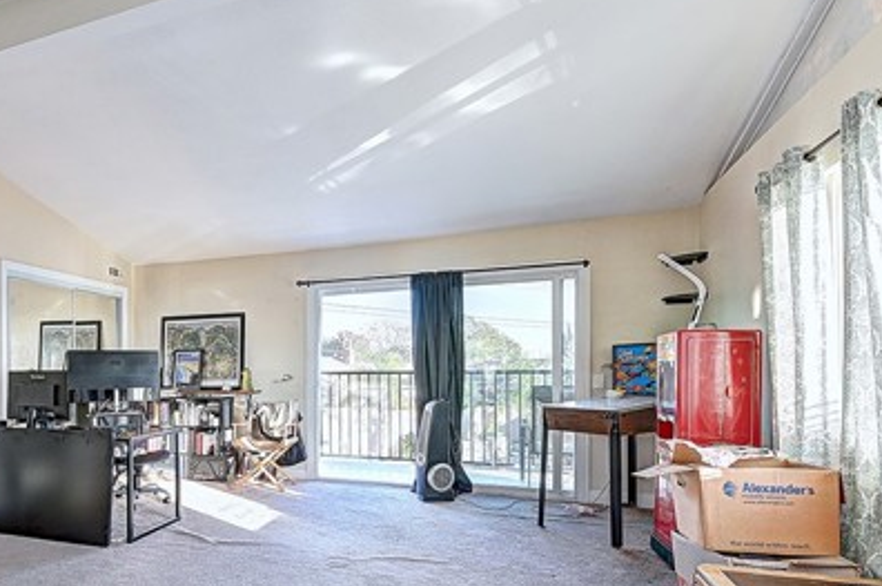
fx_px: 514
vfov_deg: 58.6
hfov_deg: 78.5
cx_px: 292
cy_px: 369
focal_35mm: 21
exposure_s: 1/20
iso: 400
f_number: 9
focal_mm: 13
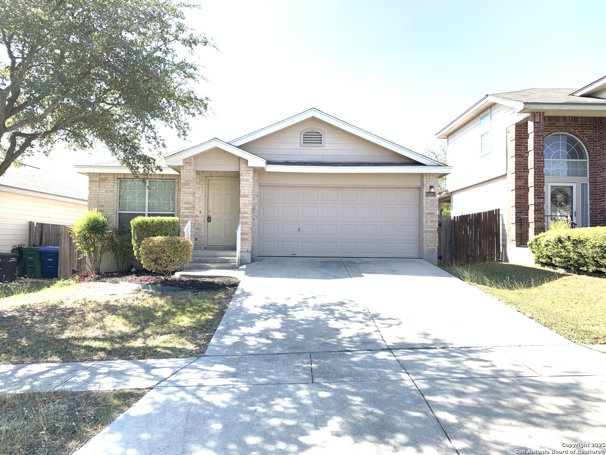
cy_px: 228
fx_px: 455
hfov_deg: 67.3
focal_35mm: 26
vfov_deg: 53.1
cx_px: 303
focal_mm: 4.25
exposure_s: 1/291
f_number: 1.8
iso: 25
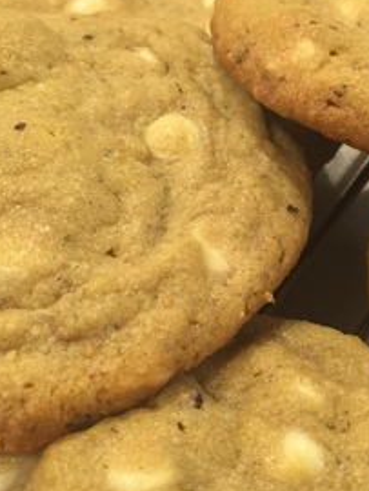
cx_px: 277
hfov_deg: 22.4
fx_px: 922
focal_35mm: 65
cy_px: 235
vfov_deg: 29.8
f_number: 2.2
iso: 200
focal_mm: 4.15
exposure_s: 1/30
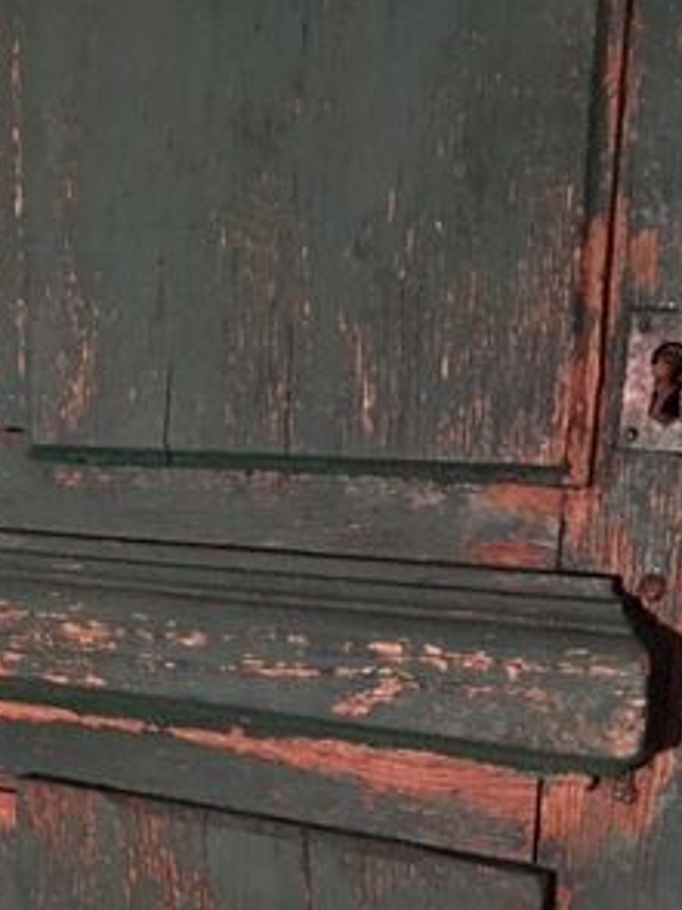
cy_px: 740
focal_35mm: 63
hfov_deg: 22.5
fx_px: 1656
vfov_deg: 29.9
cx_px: 28
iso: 400
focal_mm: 4.15
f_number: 2.2
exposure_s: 1/17
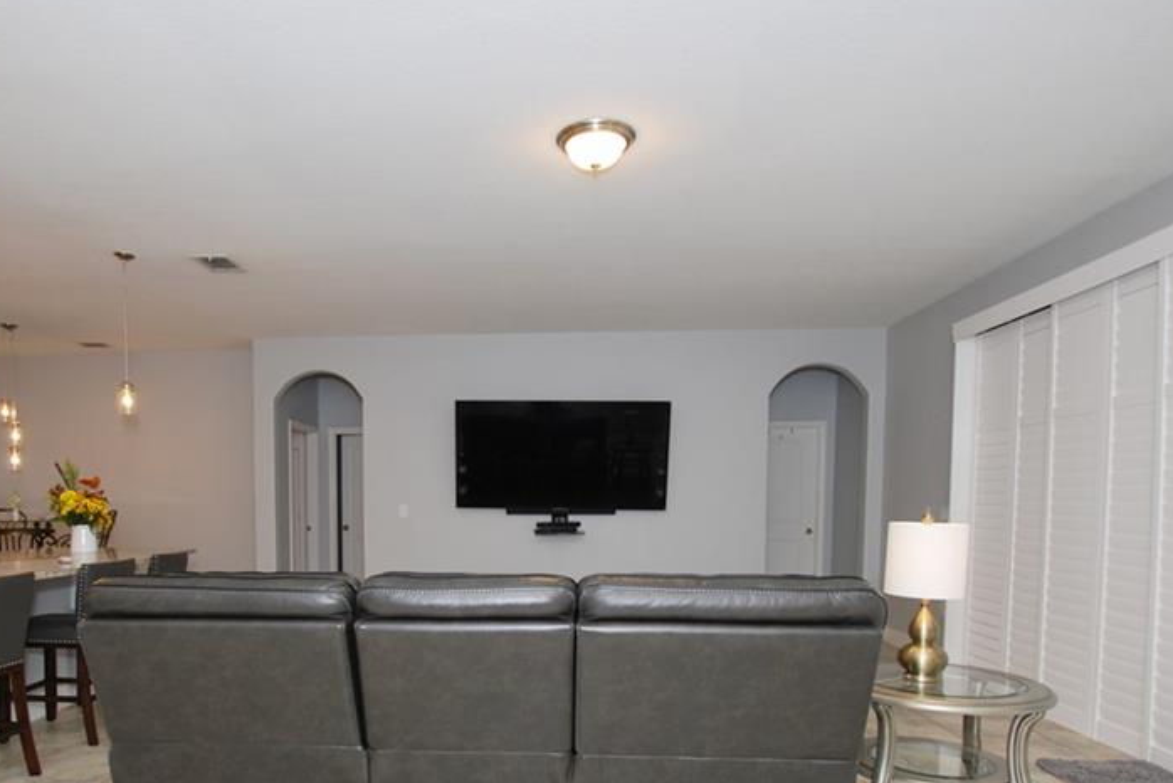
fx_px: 717
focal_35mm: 22
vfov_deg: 55.4
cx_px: 491
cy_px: 554
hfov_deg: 78.0
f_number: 4
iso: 200
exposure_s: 1/60
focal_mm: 10
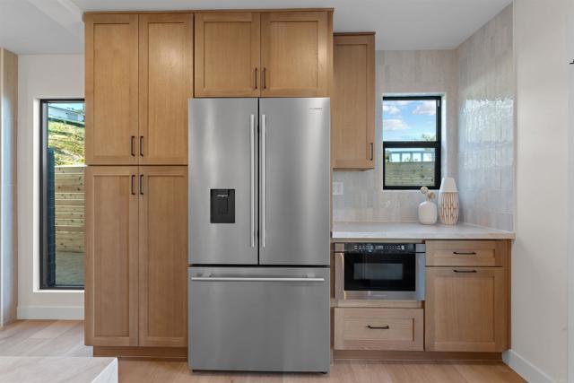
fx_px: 274
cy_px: 192
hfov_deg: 92.6
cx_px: 287
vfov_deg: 69.8
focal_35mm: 17
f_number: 11
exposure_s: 1/4
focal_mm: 17.2
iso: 640
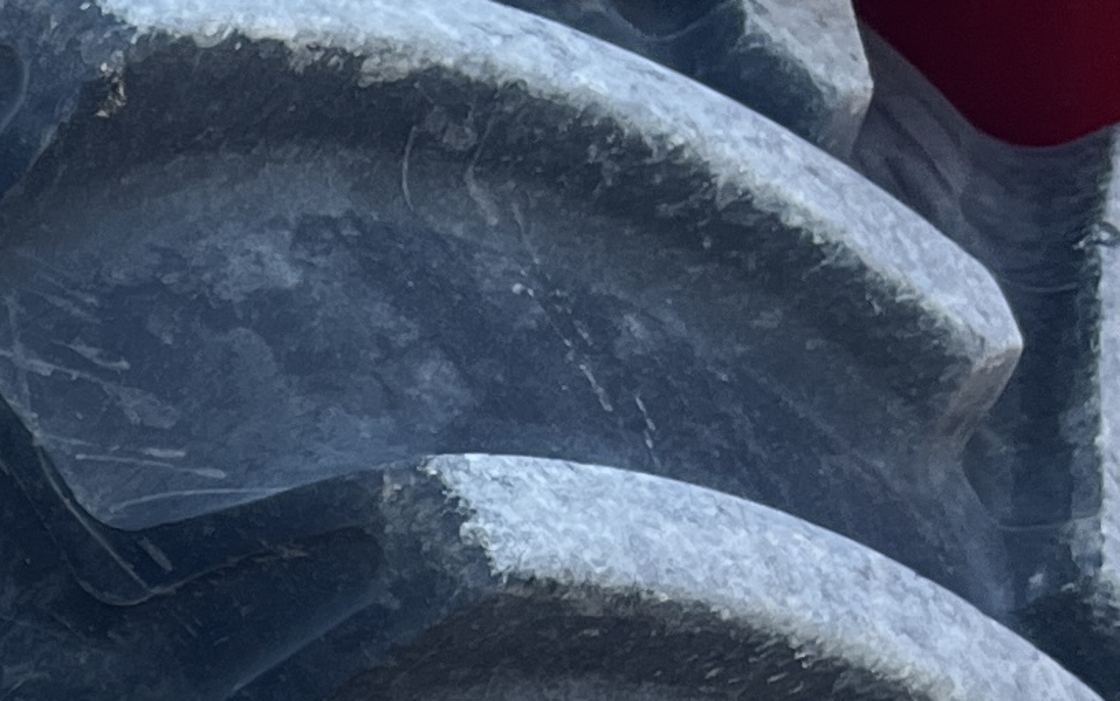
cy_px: 1472
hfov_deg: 14.0
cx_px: -747
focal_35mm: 136
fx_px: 4152
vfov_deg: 9.0
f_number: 1.6
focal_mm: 5.1
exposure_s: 1/240
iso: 40
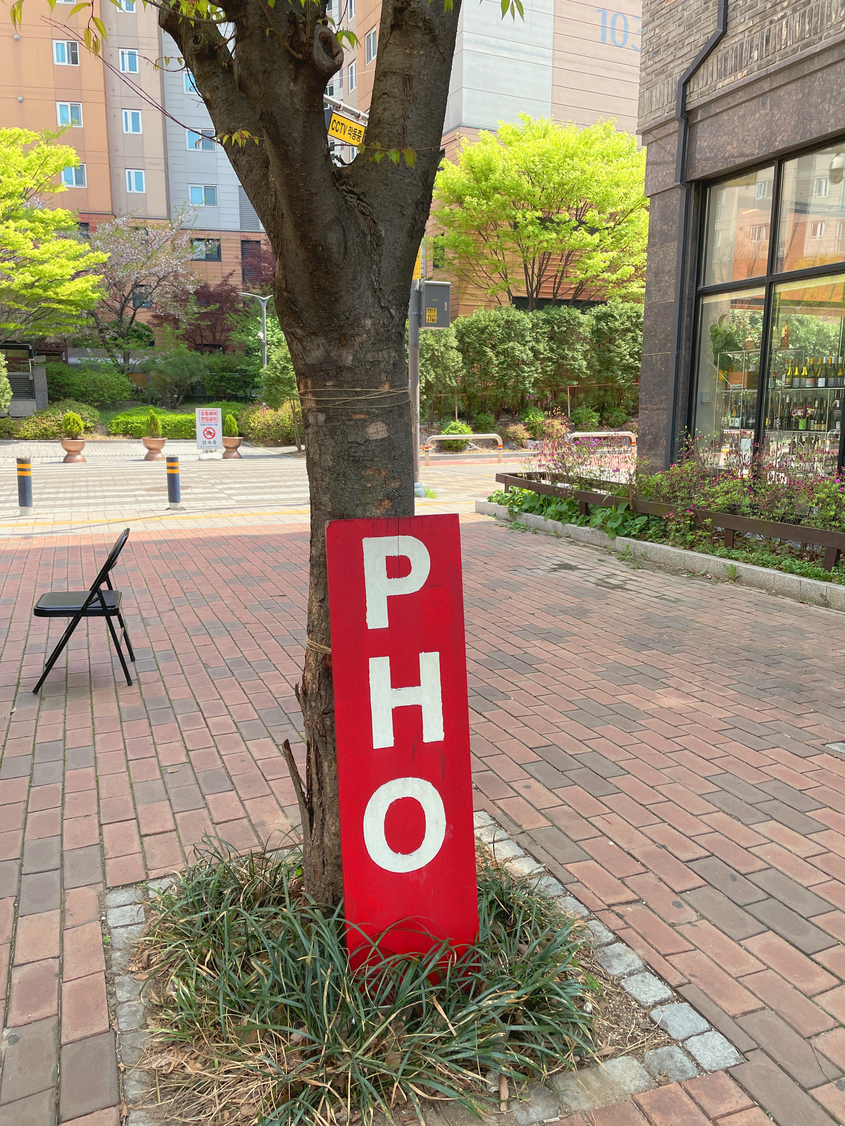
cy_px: 563
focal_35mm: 26
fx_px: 846
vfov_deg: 67.3
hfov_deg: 53.1
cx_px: 422
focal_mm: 4.2
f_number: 1.6
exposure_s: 1/609
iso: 32
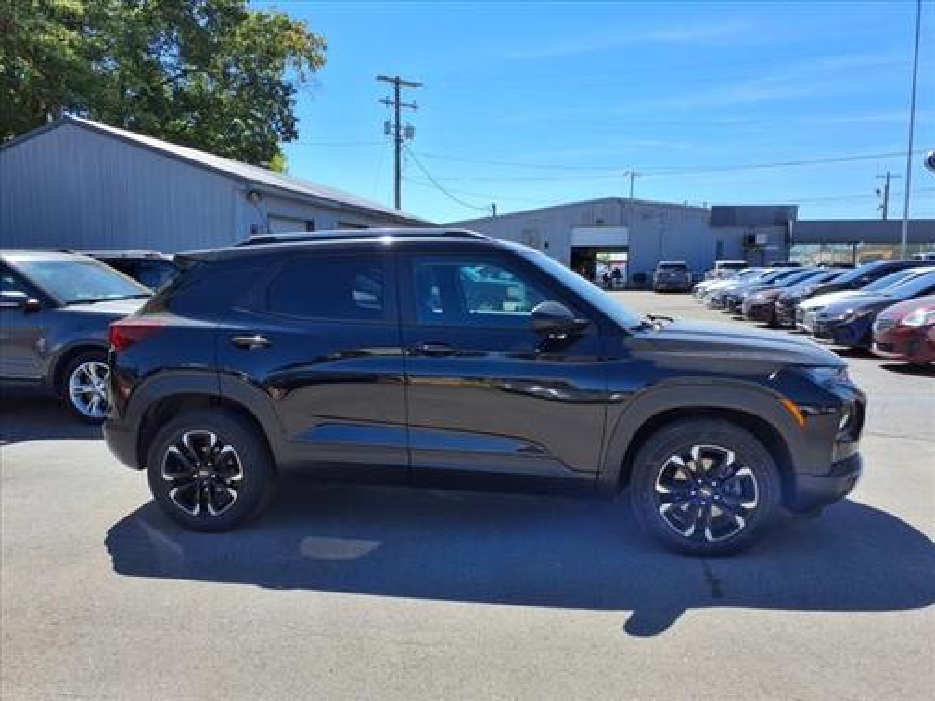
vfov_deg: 51.4
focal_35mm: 27
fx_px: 729
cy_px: 350
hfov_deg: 65.3
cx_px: 468
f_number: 1.9
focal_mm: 3.58
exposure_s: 1/1667
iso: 40
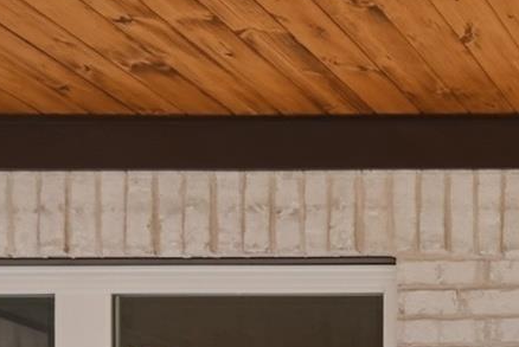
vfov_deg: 18.8
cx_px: 909
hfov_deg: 22.3
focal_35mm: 59
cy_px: 587
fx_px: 851
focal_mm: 16
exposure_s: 1/800
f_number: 10
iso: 1250
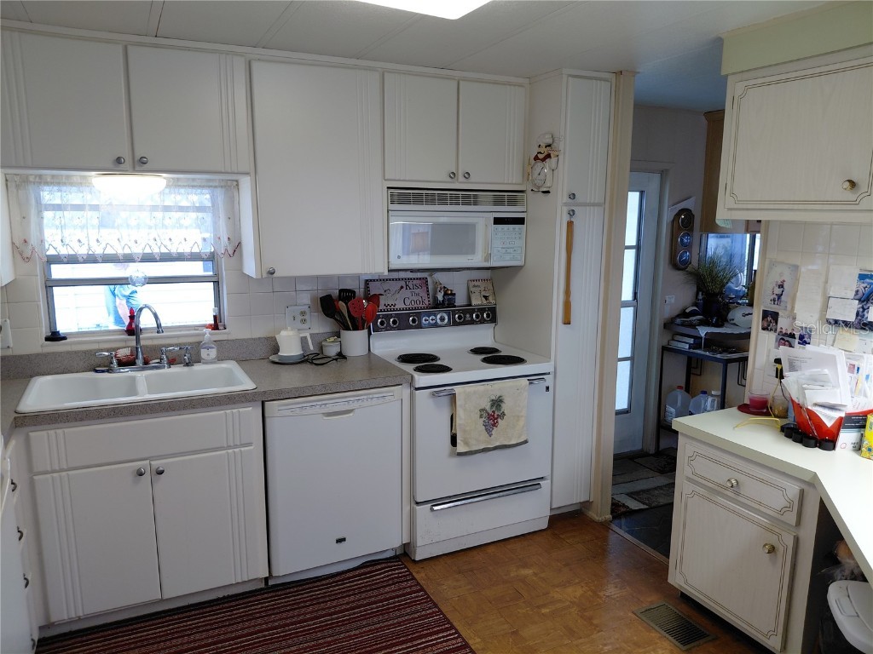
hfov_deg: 69.4
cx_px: 436
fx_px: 630
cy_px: 327
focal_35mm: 25
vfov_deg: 54.9
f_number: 1.8
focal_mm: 4.69
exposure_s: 1/120
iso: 125
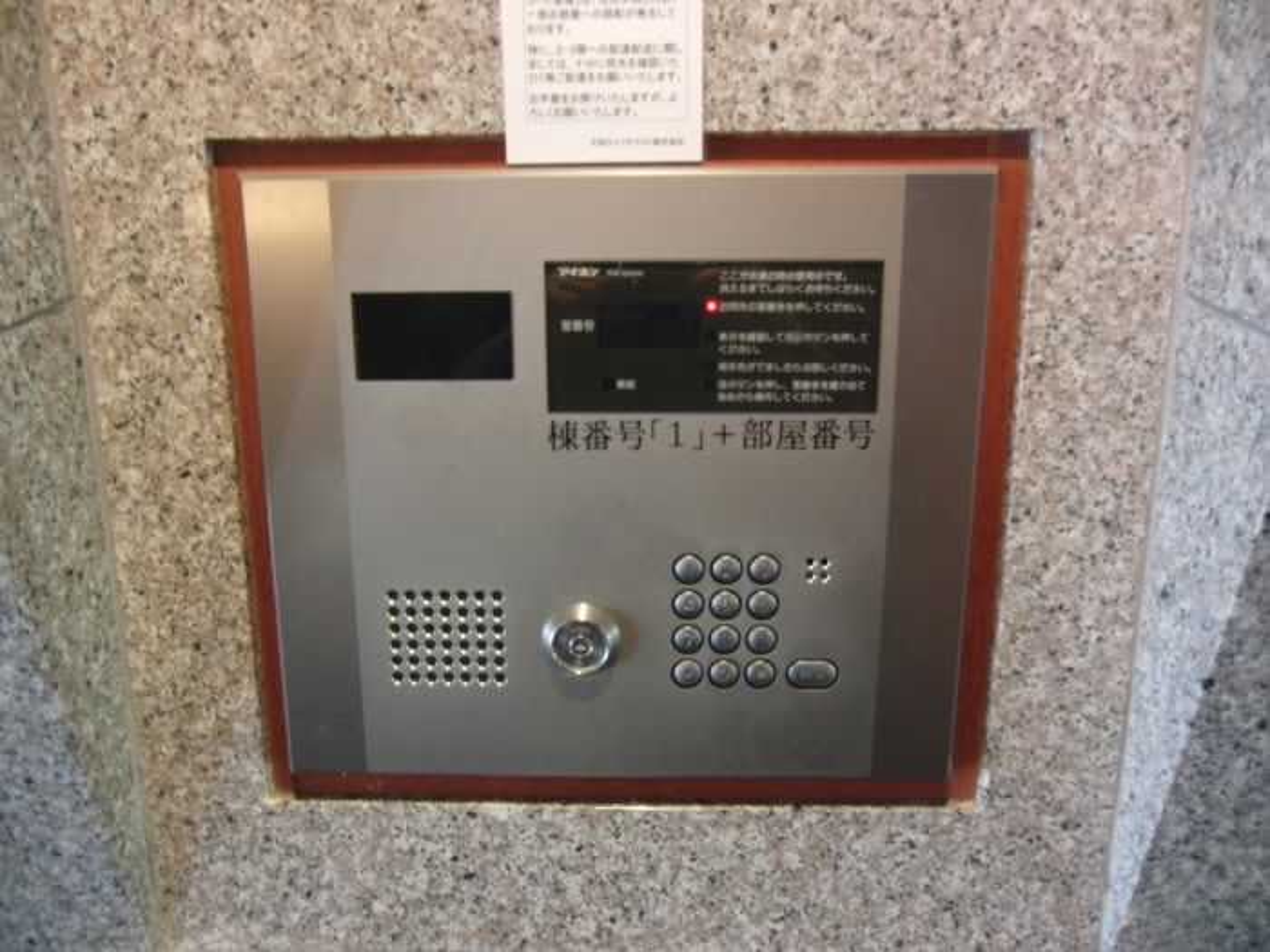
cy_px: 476
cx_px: 635
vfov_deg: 56.8
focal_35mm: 24
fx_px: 881
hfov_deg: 71.6
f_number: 3.2
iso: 400
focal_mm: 4.3
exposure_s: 1/15
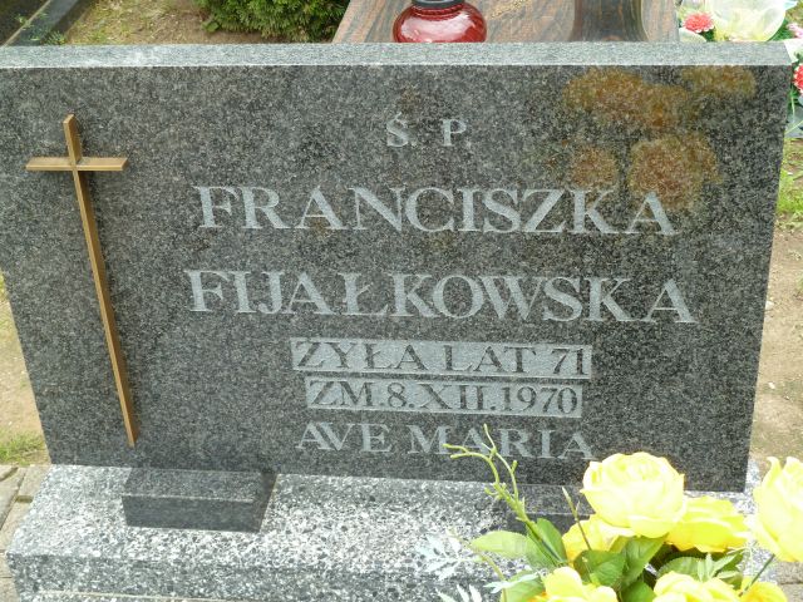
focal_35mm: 55
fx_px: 1276
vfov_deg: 26.6
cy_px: 301
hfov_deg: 34.9
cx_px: 402
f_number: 3.9
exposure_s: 1/80
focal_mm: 9.1
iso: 80
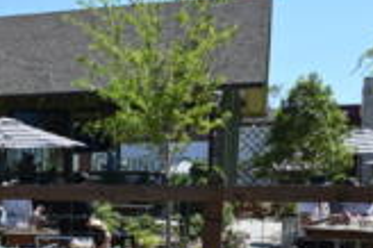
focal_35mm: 73
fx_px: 756
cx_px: -89
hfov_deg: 24.7
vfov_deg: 17.8
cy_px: 295
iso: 100
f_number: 7.1
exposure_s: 1/400
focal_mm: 24
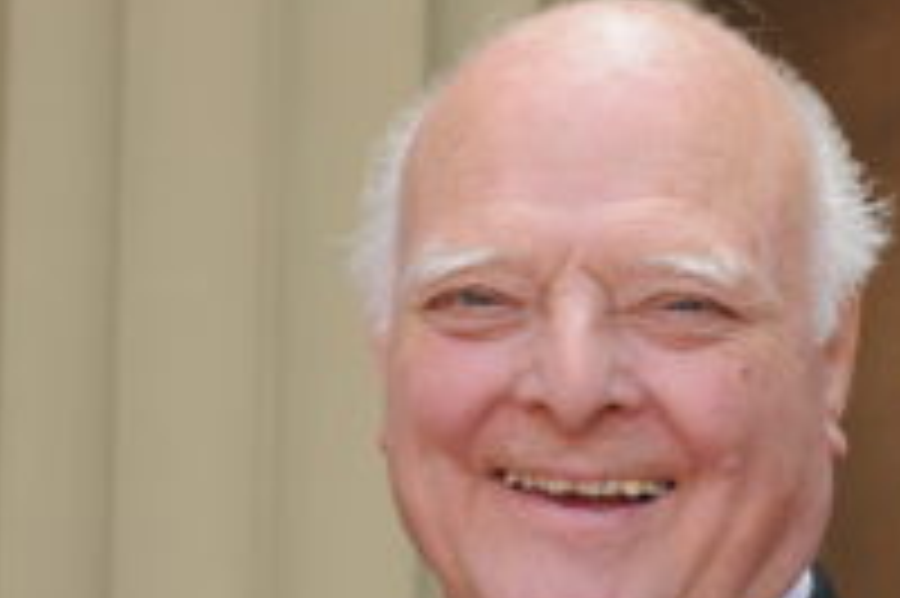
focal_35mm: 202
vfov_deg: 6.7
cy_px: 908
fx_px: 5044
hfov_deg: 10.2
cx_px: 603
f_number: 5.6
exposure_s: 1/160
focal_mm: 35
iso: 250
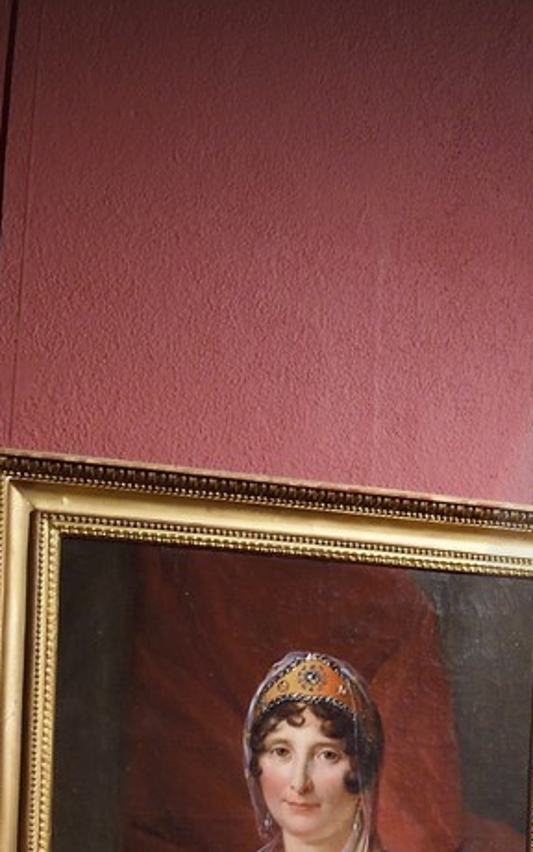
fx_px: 1973
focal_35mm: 85
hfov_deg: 12.6
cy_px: 759
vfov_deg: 23.7
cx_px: 1216
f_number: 8
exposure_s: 1/15
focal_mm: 24
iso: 1600
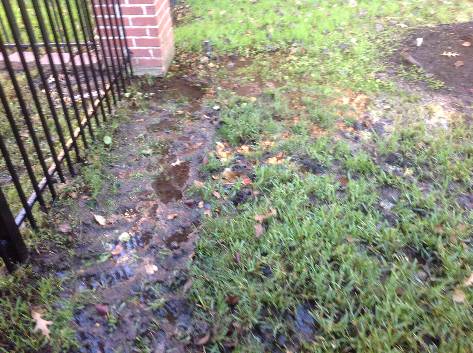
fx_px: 478
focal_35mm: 35
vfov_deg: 40.6
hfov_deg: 52.7
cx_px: 236
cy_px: 176
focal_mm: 4.28
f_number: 2.4
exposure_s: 1/30
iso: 64
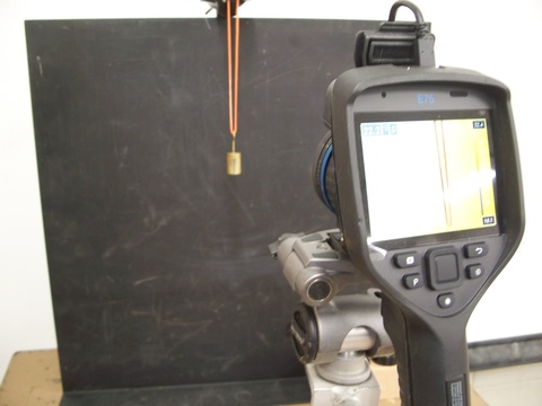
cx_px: 271
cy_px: 203
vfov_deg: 38.7
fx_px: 579
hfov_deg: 50.1
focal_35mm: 37
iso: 200
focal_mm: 7.8
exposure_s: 1/15
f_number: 2.8
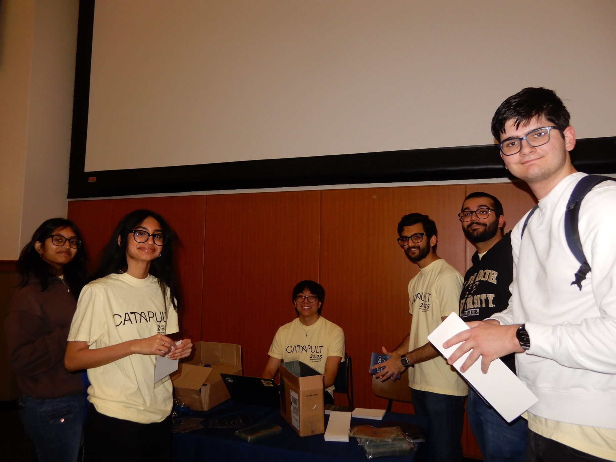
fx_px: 445
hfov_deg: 69.4
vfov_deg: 54.9
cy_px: 225
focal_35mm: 25
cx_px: 320
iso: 200
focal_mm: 4.3
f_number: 3.4
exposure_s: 1/30
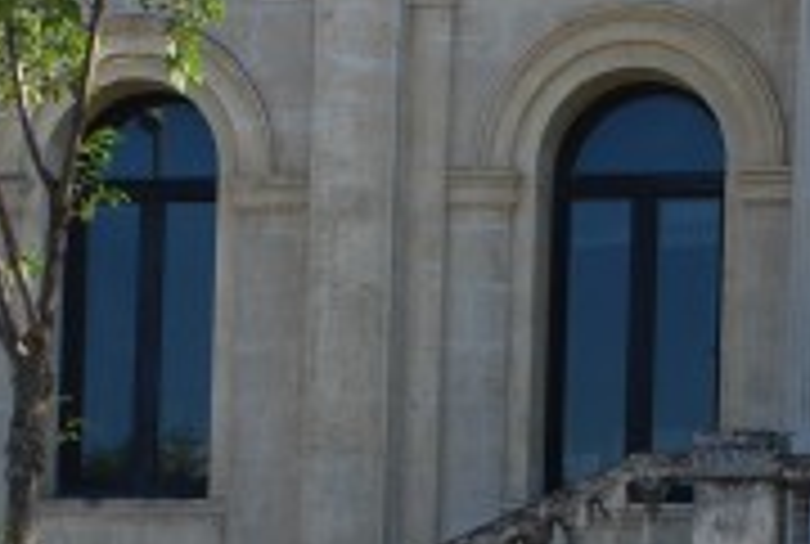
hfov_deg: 13.7
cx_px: 621
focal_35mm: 149
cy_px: 879
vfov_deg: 9.0
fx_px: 3361
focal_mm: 28
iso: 200
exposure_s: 1/200
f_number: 7.1
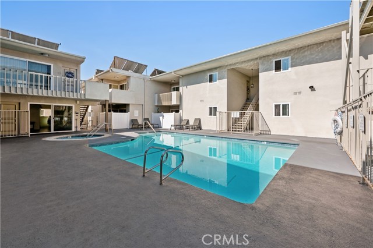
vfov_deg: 81.1
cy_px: 124
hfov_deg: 104.3
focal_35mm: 14
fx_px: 145
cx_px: 186
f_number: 9
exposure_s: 1/200
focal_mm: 14
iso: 100
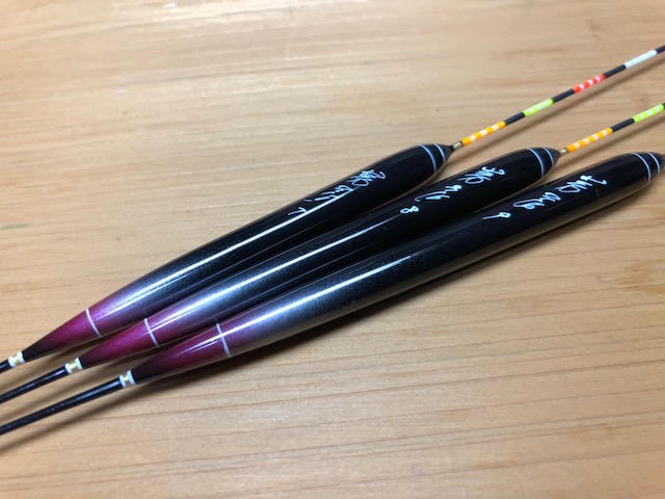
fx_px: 538
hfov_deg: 63.4
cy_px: 250
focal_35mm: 28
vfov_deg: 49.7
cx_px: 332
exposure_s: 1/30
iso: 40
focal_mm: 3.99
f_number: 1.8
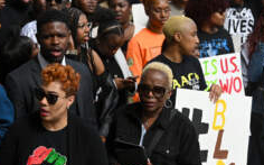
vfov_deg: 9.7
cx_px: 64
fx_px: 970
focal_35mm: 135
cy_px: 43
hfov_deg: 15.4
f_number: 3.5
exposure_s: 1/1250
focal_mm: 78
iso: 125
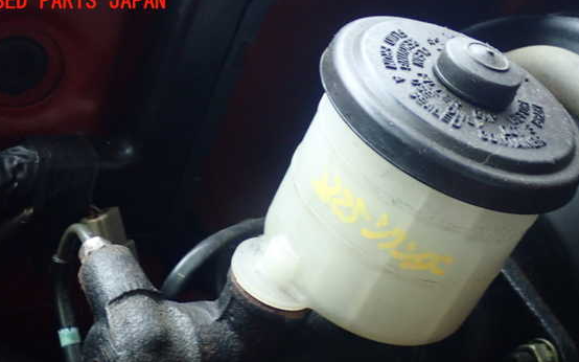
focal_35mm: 70
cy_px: 224
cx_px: 290
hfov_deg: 29.4
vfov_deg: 18.6
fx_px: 1104
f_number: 3.6
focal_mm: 11.01
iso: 800
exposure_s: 1/40
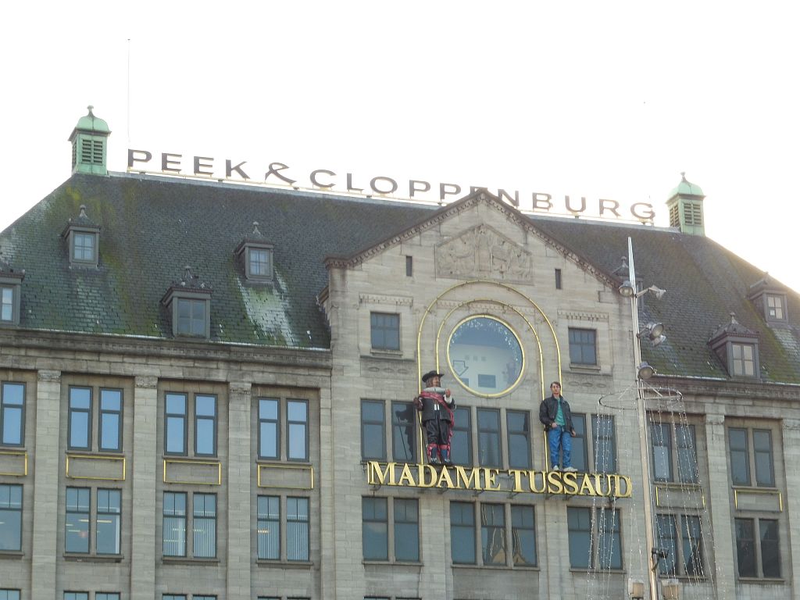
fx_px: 2080
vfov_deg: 16.4
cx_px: 400
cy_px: 300
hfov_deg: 21.8
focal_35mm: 90
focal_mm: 16.1
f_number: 5.2
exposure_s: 1/80
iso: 100
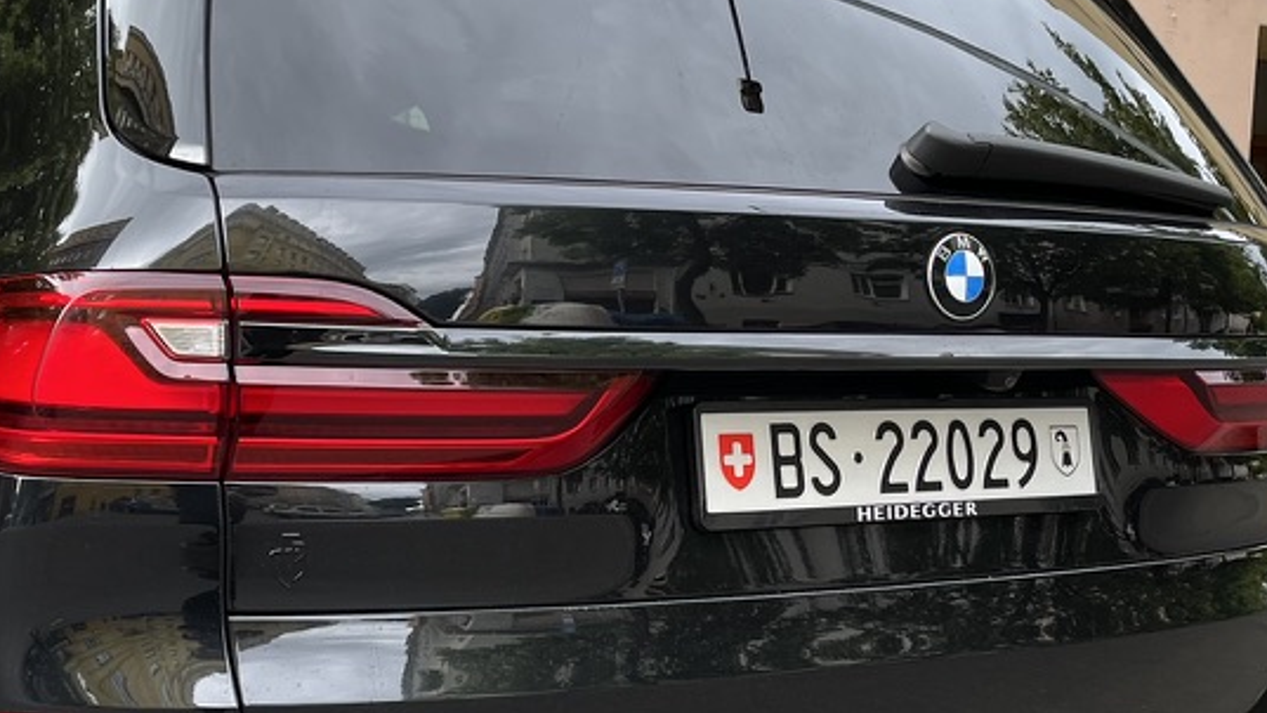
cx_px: 576
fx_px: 1814
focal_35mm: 54
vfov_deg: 22.0
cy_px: 529
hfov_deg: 38.5
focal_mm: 5.1
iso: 50
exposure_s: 1/122
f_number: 1.6
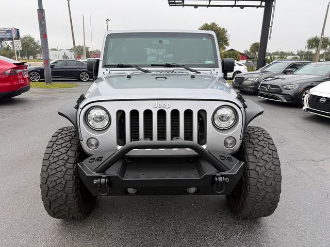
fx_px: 229
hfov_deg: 71.6
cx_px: 165
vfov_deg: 56.8
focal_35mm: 24
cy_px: 124
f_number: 1.78
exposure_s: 1/575
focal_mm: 6.76
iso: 80
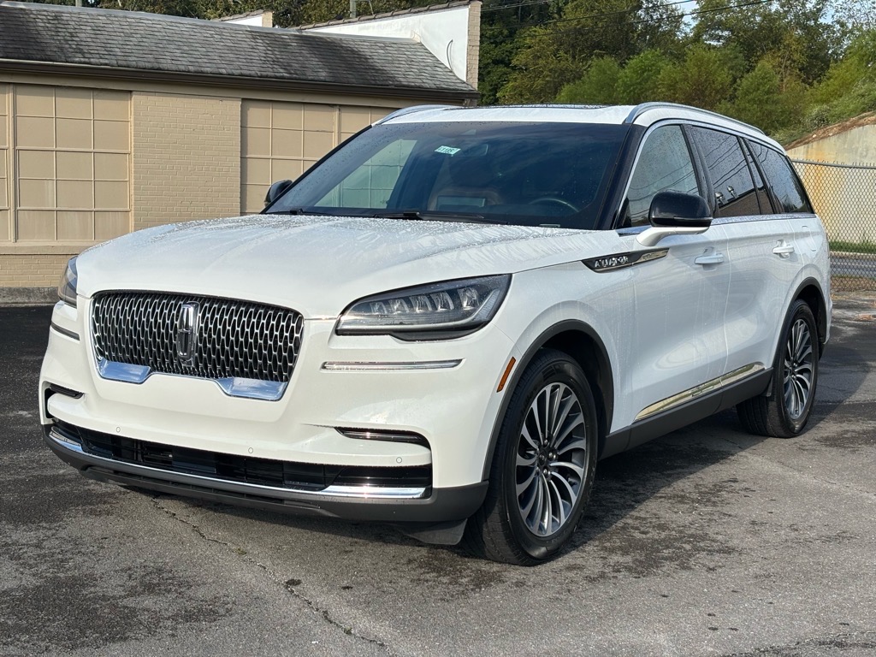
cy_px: 328
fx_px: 1316
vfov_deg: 28.0
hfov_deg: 36.8
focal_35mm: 52
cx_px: 438
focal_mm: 5.96
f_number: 1.6
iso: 32
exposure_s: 1/2151
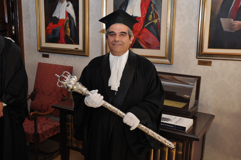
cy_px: 80
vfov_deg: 35.4
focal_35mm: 38
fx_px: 251
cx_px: 120
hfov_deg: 51.3
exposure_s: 1/60
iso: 500
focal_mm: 25
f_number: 5
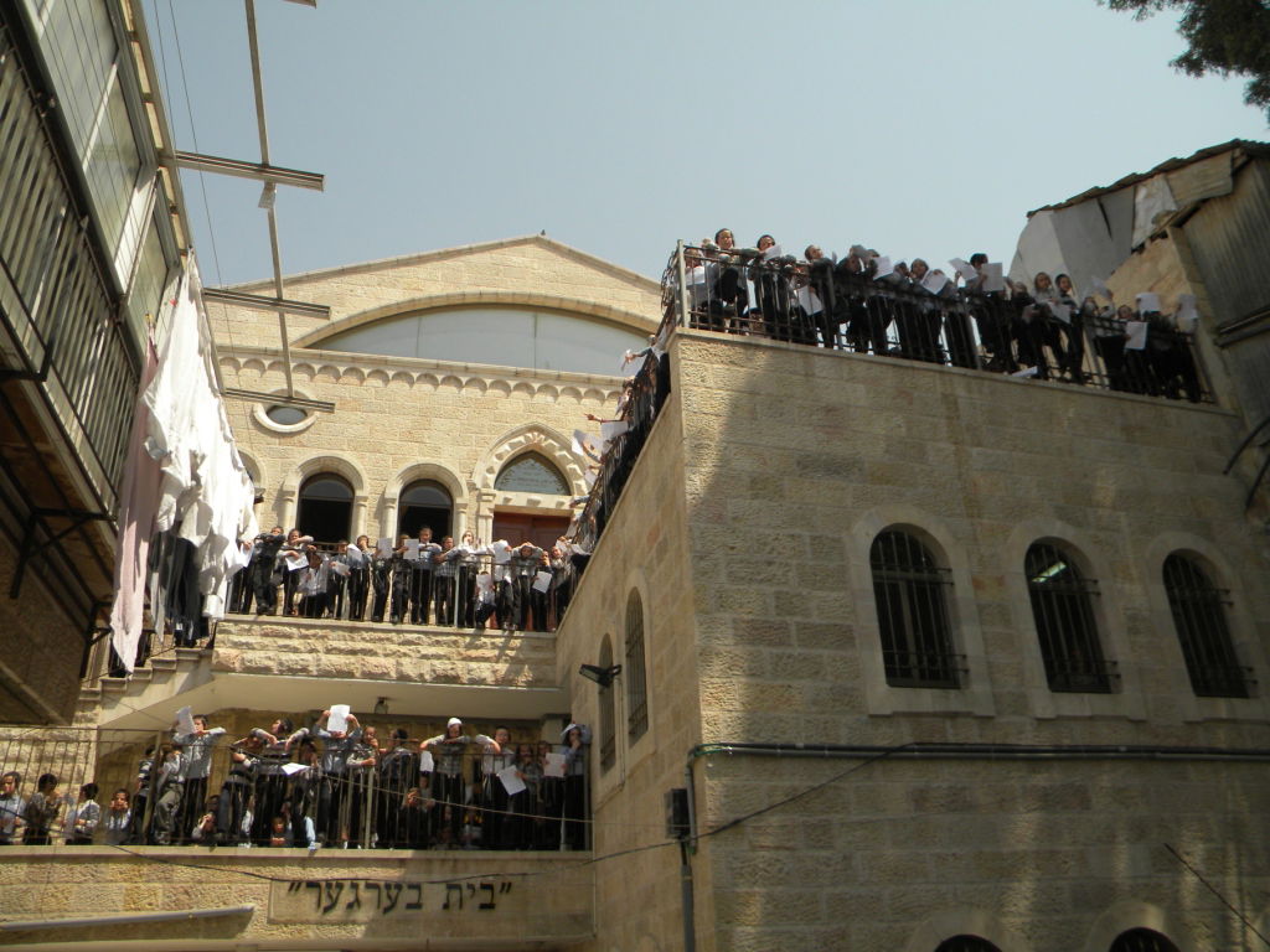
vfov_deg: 49.7
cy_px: 476
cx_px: 635
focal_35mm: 28
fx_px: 1027
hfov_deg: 63.4
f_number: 7
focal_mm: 5
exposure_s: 1/274
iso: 80
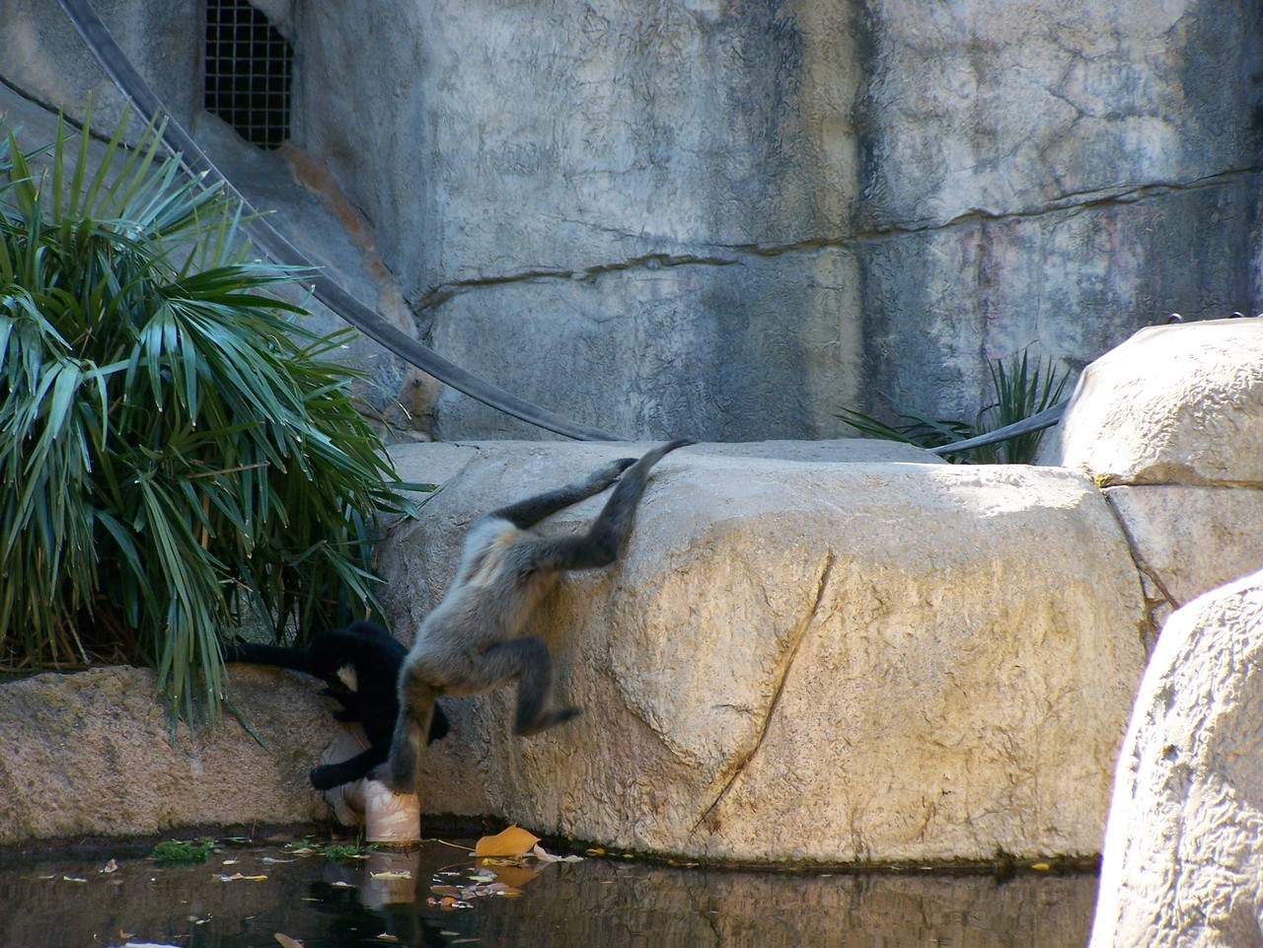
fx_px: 6898
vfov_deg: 7.9
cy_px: 474
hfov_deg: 10.5
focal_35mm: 189
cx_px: 632
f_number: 3.2
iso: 100
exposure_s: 1/160
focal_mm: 31.3
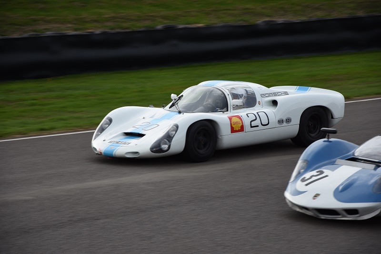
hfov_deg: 13.0
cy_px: 127
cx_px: 190
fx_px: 1666
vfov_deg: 8.7
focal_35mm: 158
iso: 200
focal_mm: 105
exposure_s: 1/400
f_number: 5.6
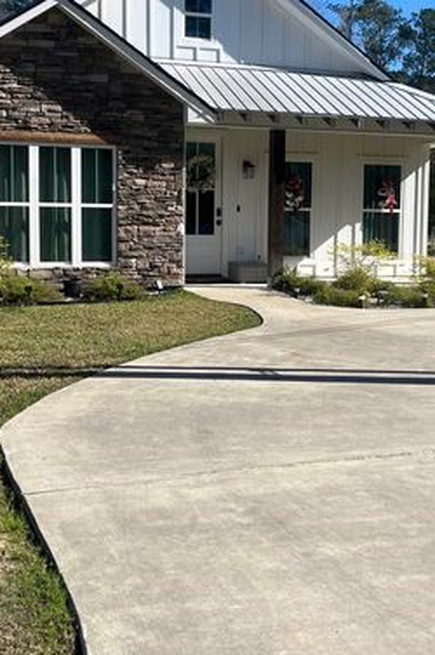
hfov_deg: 28.0
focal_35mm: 48
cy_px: 274
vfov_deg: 41.0
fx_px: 872
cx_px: 233
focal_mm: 5.1
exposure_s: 1/3521
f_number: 1.6
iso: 50
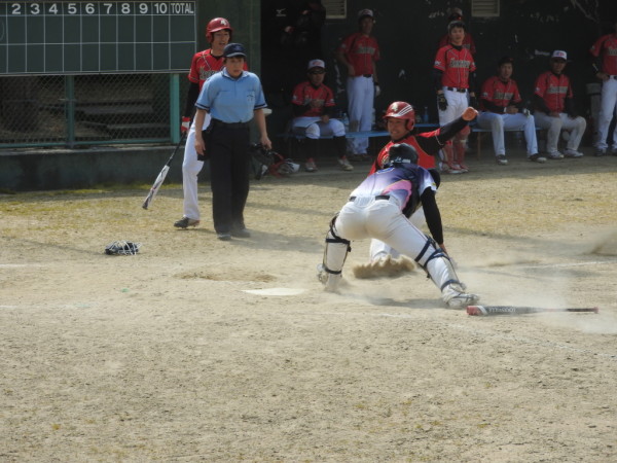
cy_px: 232
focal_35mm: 135
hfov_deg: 14.6
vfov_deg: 11.0
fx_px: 2406
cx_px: 308
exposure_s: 1/640
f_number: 5
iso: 100
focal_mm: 24.2
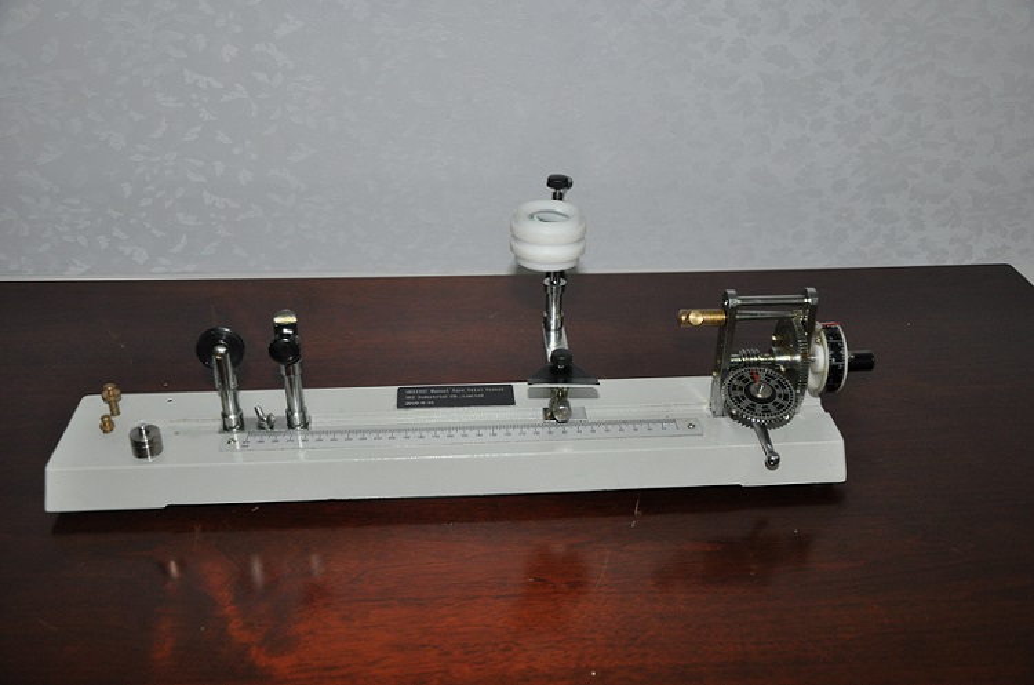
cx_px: 517
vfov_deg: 36.7
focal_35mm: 36
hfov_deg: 53.2
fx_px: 1032
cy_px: 342
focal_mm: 24
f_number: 3.8
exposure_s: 1/60
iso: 800
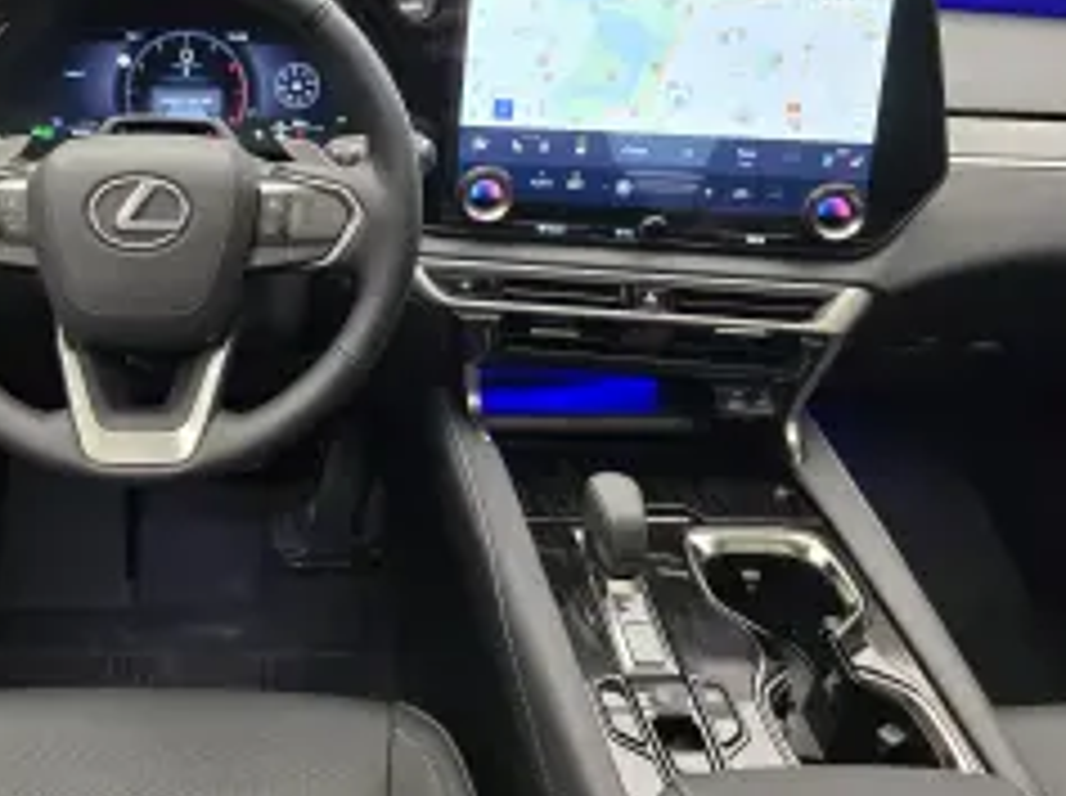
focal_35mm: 35
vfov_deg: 40.0
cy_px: 256
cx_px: 261
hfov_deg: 50.4
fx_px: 1076
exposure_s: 1/90.1
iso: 320
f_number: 1.7
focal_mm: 6.3
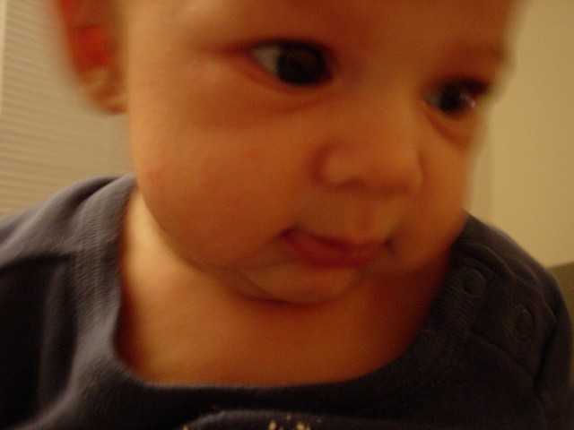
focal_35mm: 51
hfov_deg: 37.5
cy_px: 215
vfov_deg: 28.6
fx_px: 846
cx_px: 287
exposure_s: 1/7.3
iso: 400
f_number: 3.2
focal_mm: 10.6
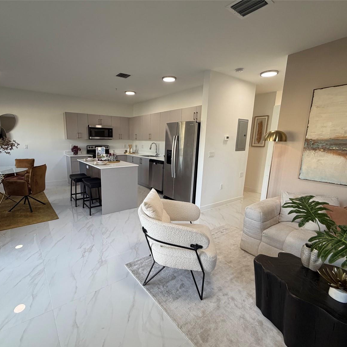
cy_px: 178
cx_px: 148
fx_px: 193
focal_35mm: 17
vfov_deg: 83.9
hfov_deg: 83.4
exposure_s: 1/115
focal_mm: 2.22
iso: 200
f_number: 2.2
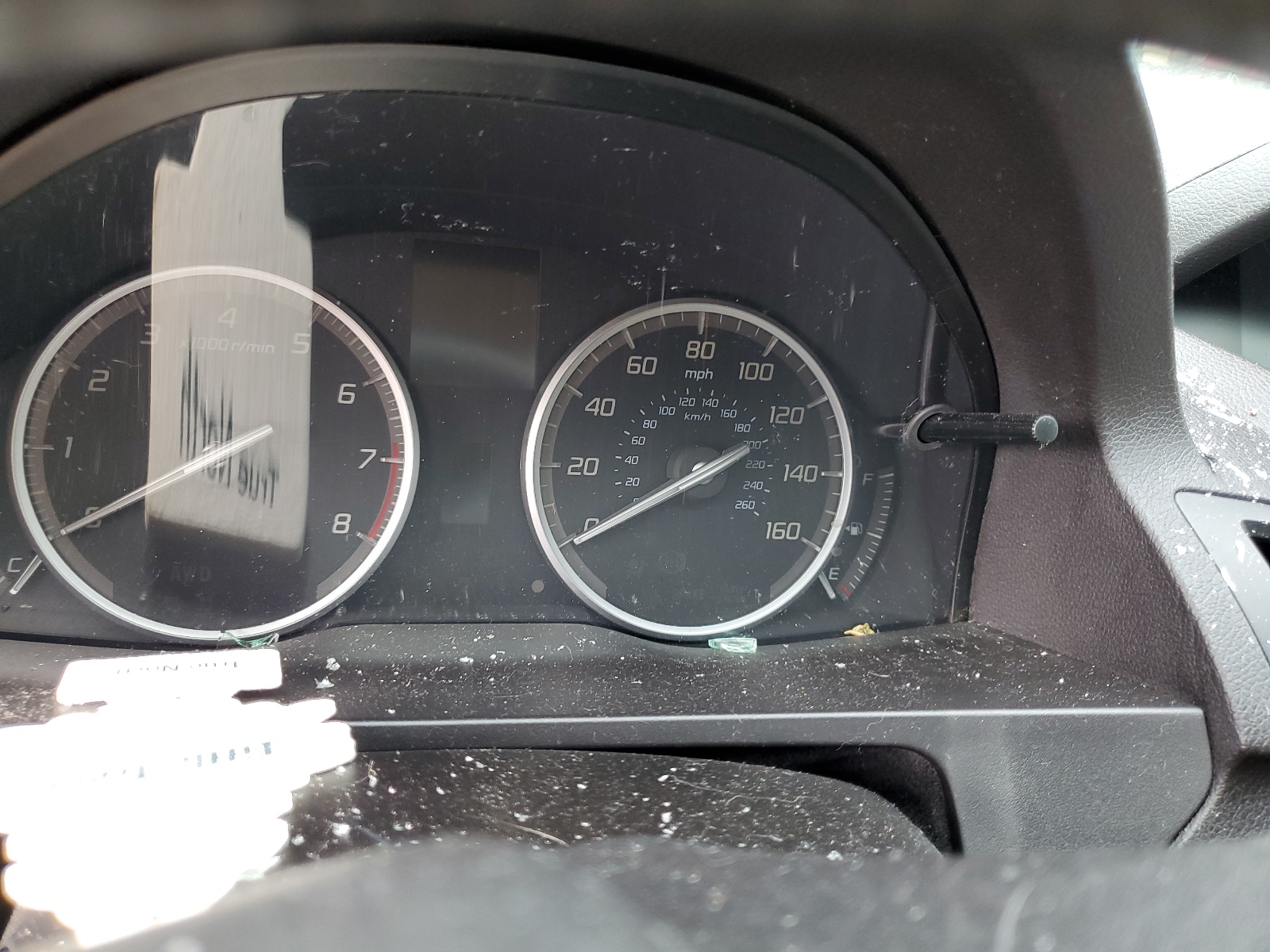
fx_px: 954
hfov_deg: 67.3
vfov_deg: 53.1
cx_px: 635
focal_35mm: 26
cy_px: 476
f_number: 1.5
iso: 62
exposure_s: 1/60.2
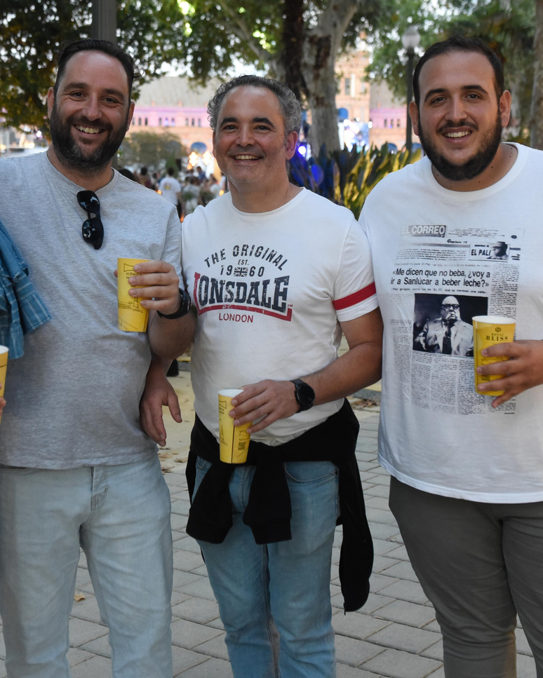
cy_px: 313
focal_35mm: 59
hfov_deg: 25.8
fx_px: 1185
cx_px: 222
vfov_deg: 31.9
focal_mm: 38
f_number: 4
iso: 3200
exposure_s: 1/100
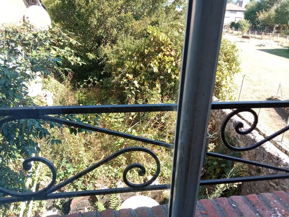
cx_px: 144
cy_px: 108
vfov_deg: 51.4
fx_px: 225
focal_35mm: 27
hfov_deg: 65.3
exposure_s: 1/109
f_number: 2.2
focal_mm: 3.65
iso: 101
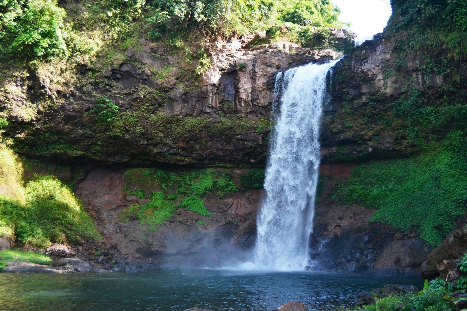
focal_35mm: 39
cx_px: 234
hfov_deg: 49.6
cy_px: 156
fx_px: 506
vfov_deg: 34.2
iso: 200
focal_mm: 26
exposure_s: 1/200
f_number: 4
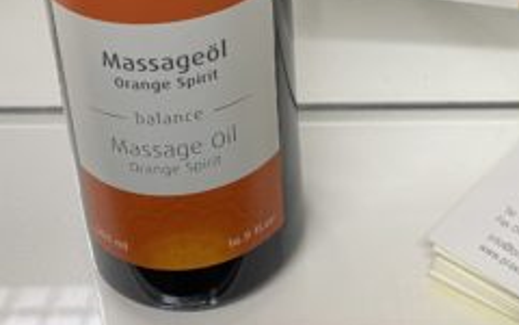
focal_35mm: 69
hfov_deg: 29.2
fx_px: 976
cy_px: -152
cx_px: 404
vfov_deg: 17.2
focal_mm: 4.25
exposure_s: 1/50
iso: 100
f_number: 1.8
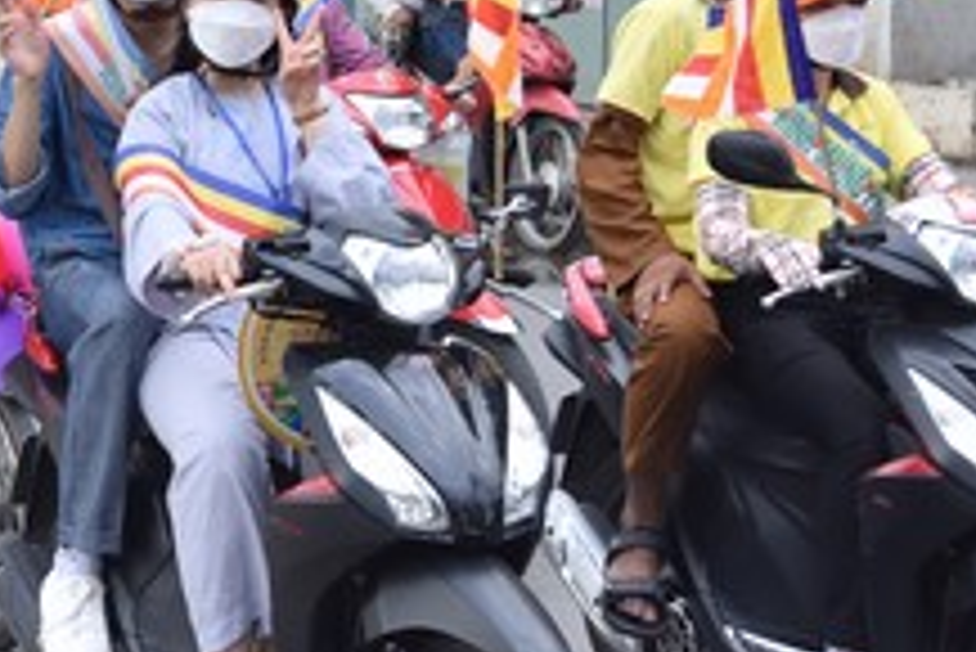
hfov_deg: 13.5
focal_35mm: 150
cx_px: -36
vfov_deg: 9.0
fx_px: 4069
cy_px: -207
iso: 250
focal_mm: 50
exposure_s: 1/320
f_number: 4.5
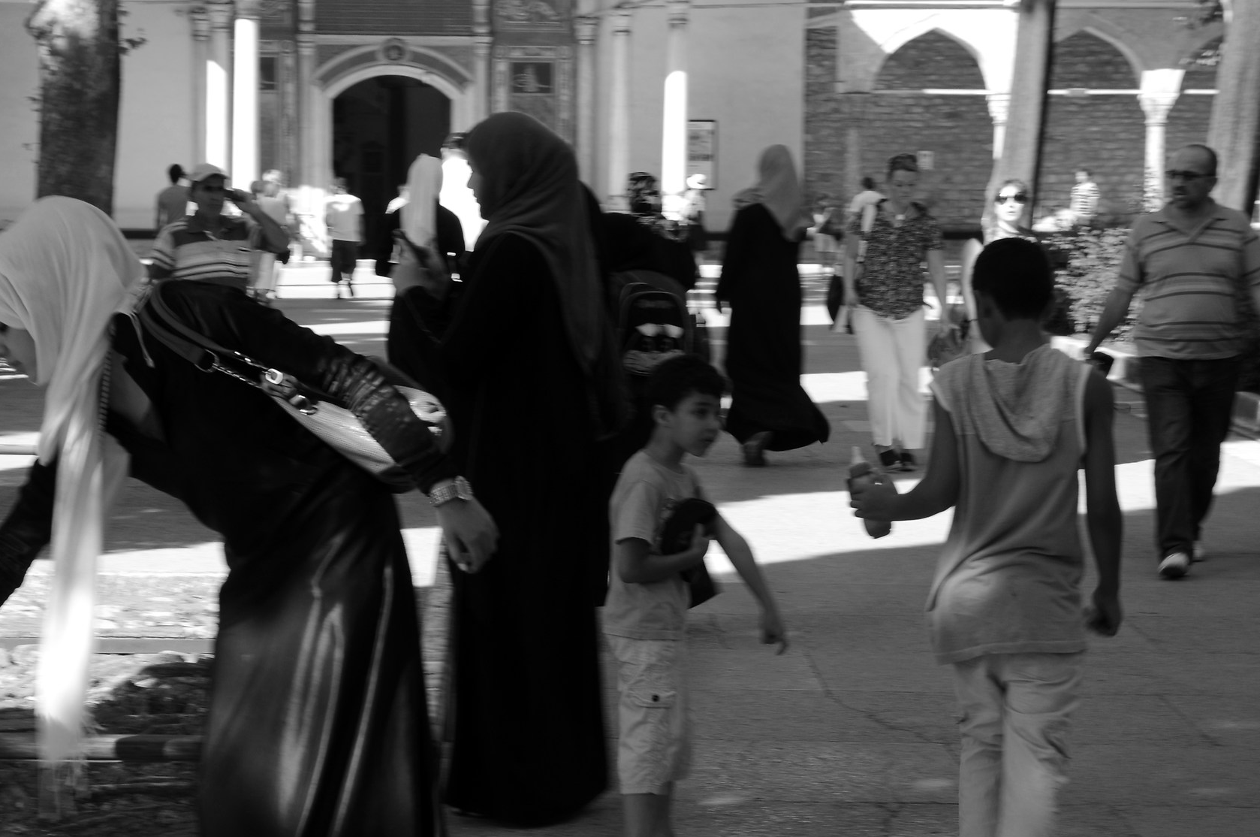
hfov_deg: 19.8
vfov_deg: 13.2
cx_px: 376
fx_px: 3600
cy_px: 544
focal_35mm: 103
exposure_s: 1/50
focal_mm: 48
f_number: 10
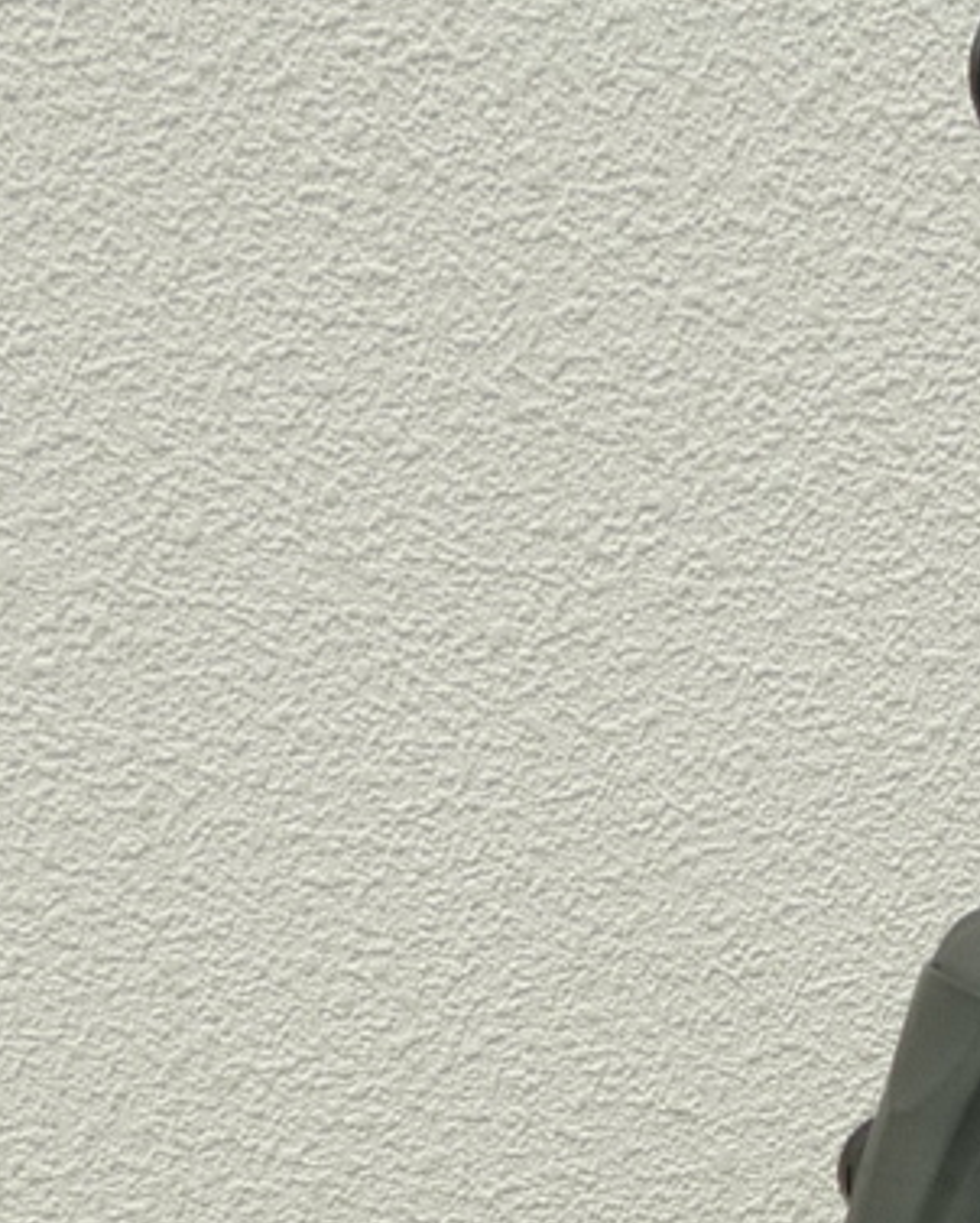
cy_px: 1774
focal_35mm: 90
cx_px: 1165
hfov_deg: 16.4
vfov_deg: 19.0
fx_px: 3260
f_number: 2
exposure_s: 1/40
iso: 80
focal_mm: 5.1
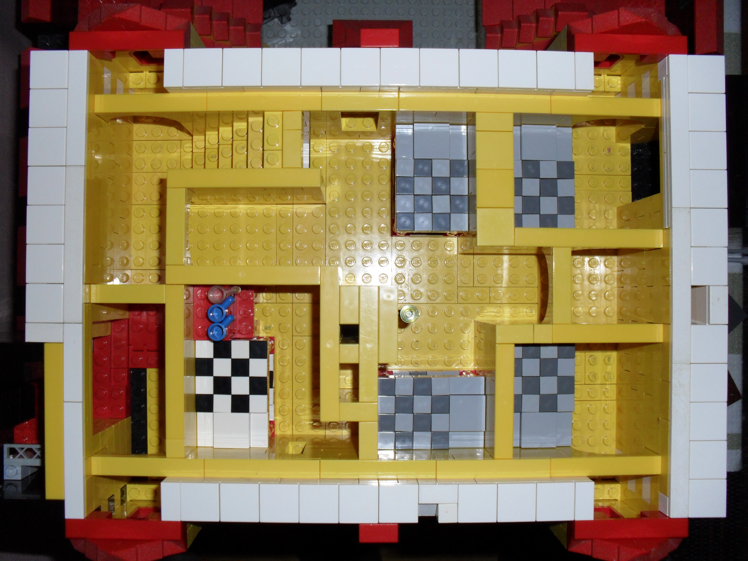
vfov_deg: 40.7
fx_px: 756
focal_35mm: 35
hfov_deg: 52.6
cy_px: 280
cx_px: 374
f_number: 3.2
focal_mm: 6.3
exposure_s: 1/45
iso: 200
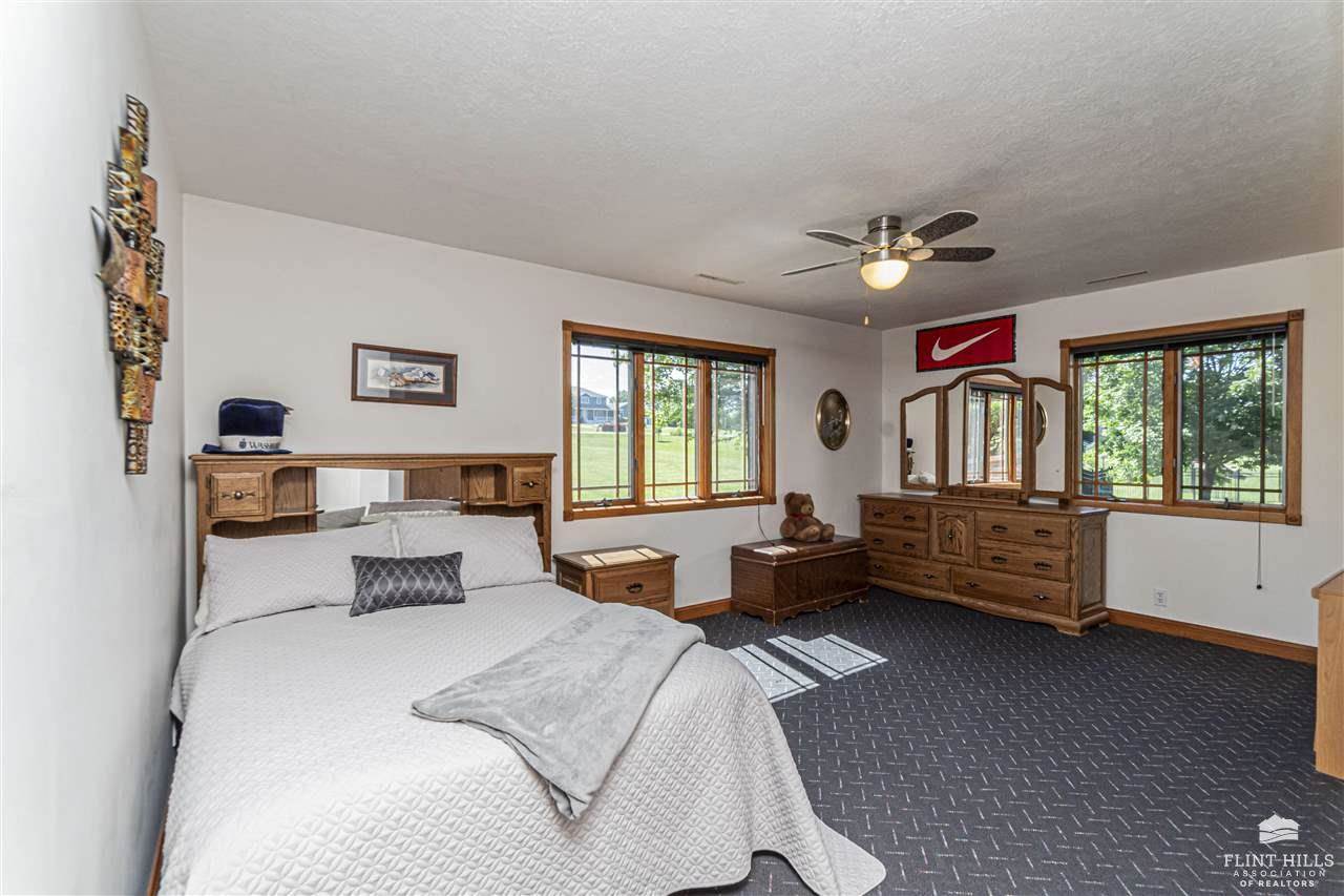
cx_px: 672
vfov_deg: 77.3
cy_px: 448
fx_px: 560
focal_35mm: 15
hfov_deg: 100.4
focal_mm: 10
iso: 640
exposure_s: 1/60
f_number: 11
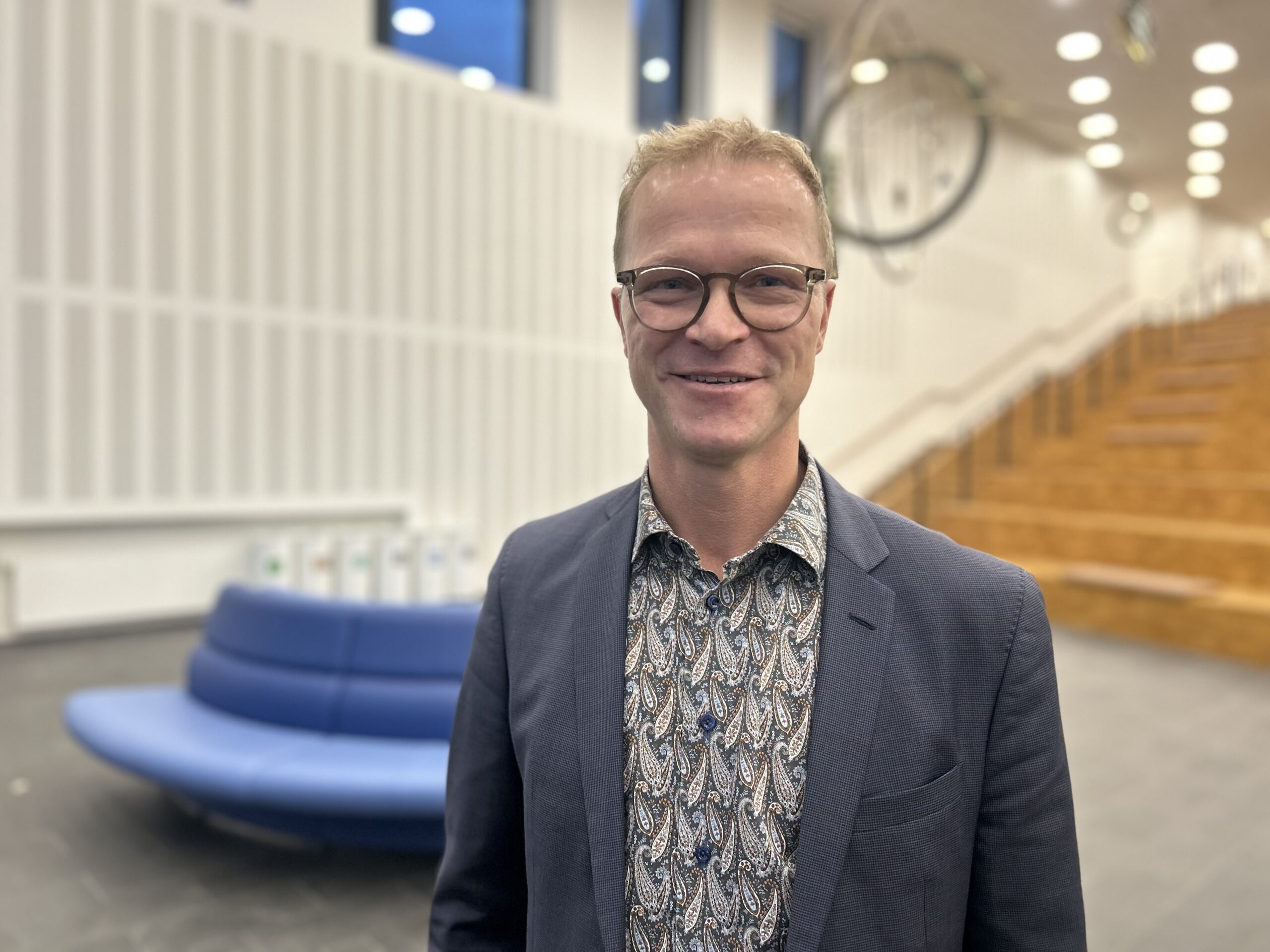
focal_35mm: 26
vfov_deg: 53.1
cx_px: 635
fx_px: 954
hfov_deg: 67.3
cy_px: 476
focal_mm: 5.7
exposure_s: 1/55
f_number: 1.5
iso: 160
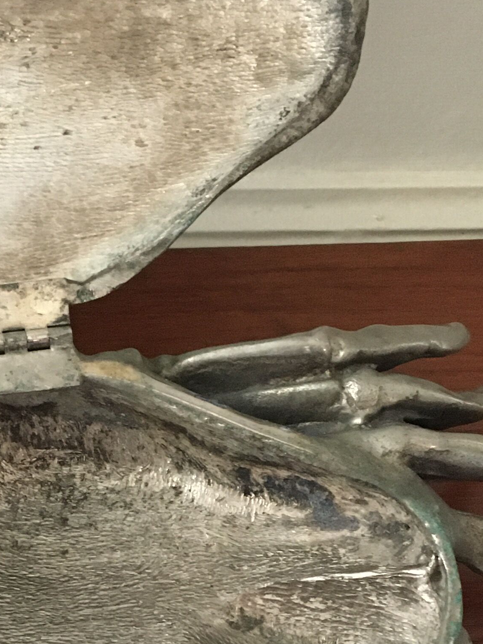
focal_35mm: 77
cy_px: 566
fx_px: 1433
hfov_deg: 18.8
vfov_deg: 24.7
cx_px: 56
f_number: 2.2
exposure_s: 1/17
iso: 250
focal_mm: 4.15
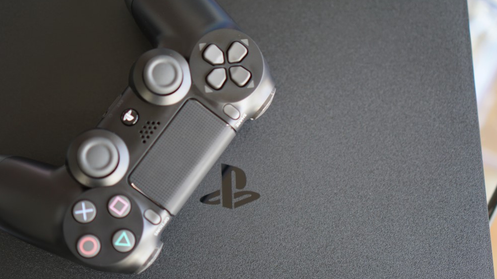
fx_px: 732
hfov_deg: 37.5
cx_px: 248
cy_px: 145
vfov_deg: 21.6
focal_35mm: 56
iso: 160
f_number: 1.8
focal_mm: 35
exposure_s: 1/60
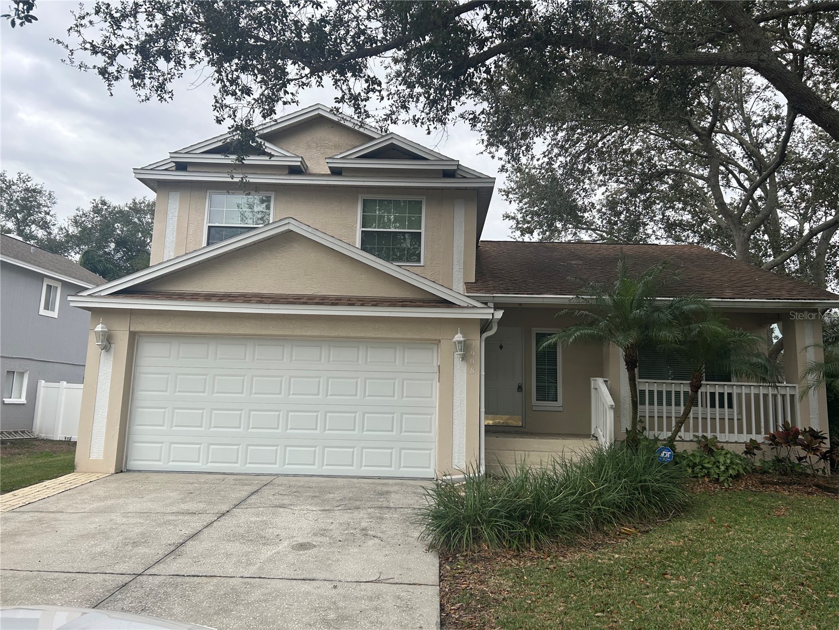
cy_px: 315
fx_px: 630
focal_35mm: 26
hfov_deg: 67.3
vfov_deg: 53.1
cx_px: 420
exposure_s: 1/982
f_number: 1.5
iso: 50
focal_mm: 5.7
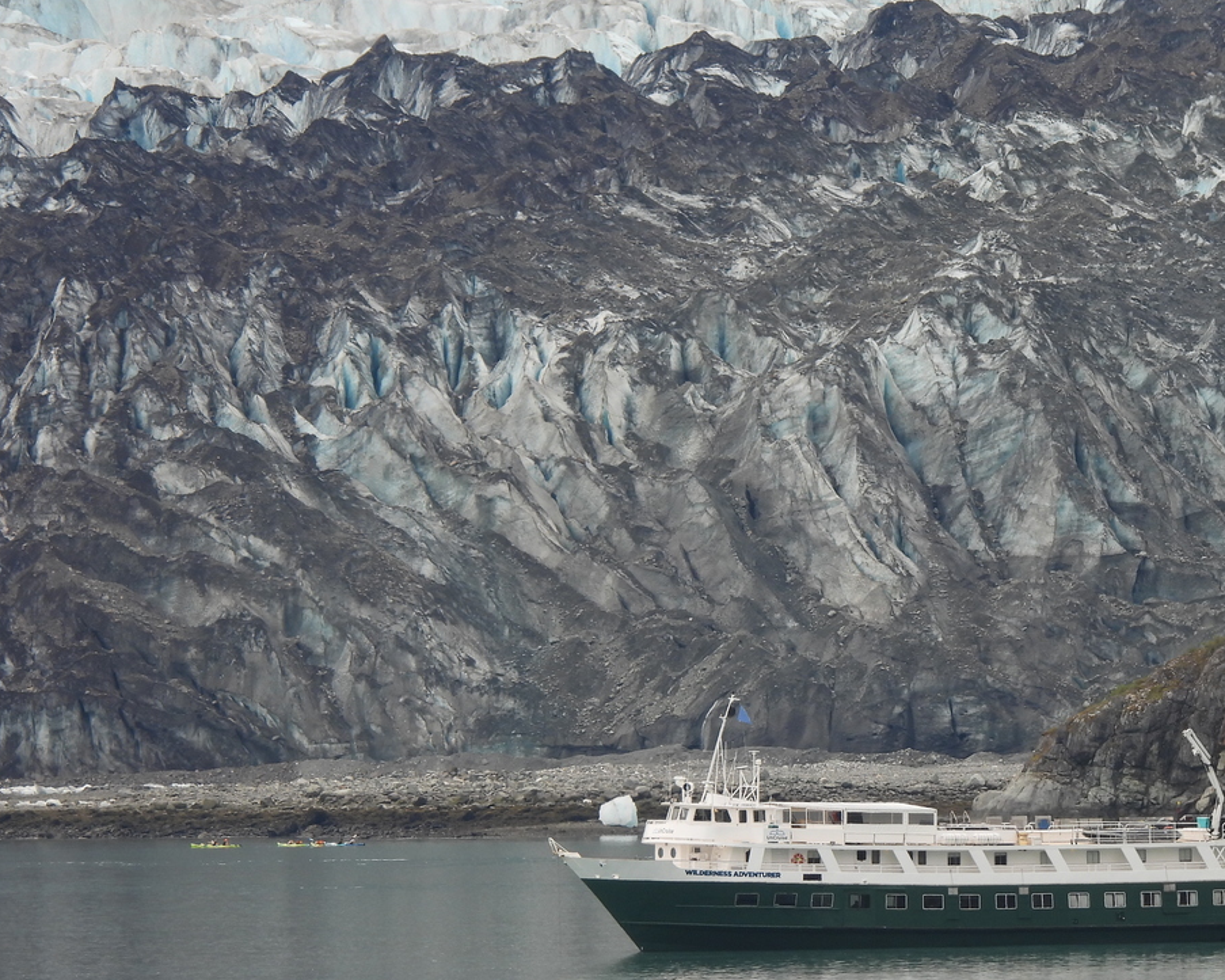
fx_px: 25083
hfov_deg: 2.8
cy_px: 360
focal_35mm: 692
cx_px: 861
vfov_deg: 2.2
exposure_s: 1/250
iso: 100
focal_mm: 89.2
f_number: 5
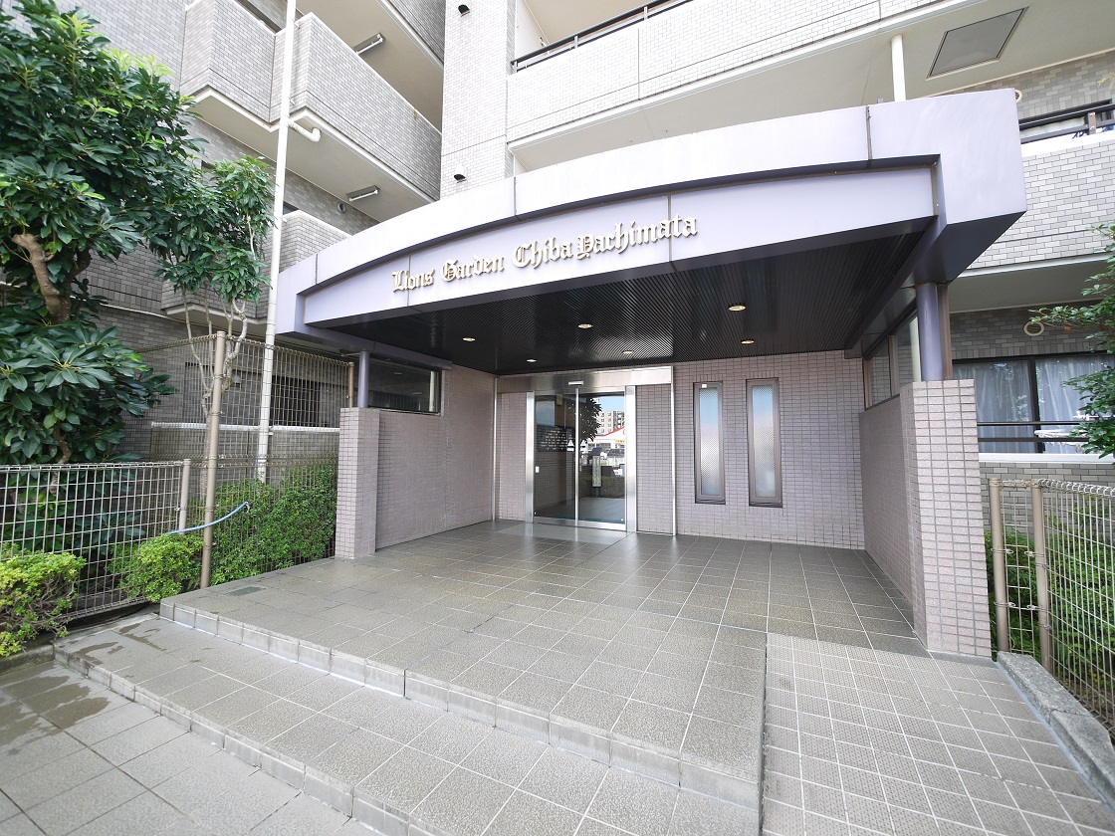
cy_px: 418
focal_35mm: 14
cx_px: 558
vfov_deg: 85.7
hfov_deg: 102.1
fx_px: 451
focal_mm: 7
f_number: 4
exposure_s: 1/80
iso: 160
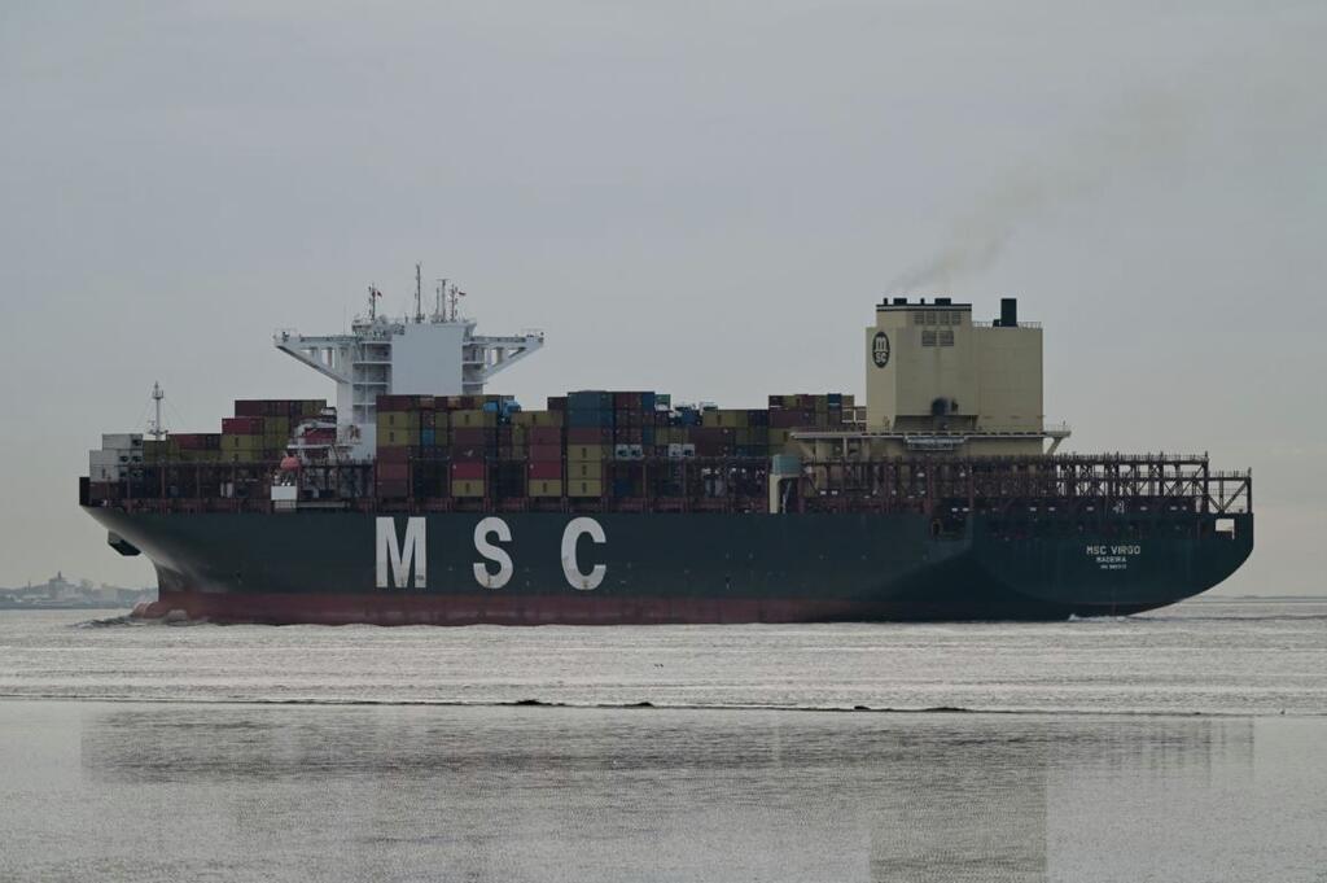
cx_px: 664
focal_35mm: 370
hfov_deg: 5.6
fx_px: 13627
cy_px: 442
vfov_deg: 3.7
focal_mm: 370
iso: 800
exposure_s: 1/125
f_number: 8
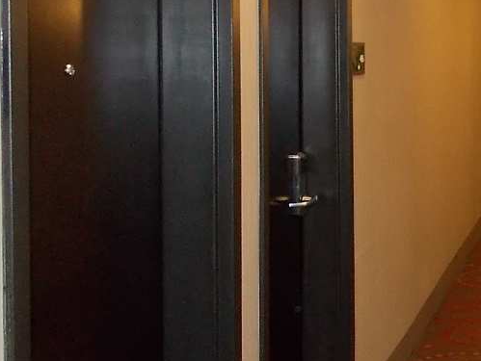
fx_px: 987
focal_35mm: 71
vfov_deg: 20.5
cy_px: 72
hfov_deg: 24.2
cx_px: 614
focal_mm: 4.6
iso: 320
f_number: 3.2
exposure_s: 1/25
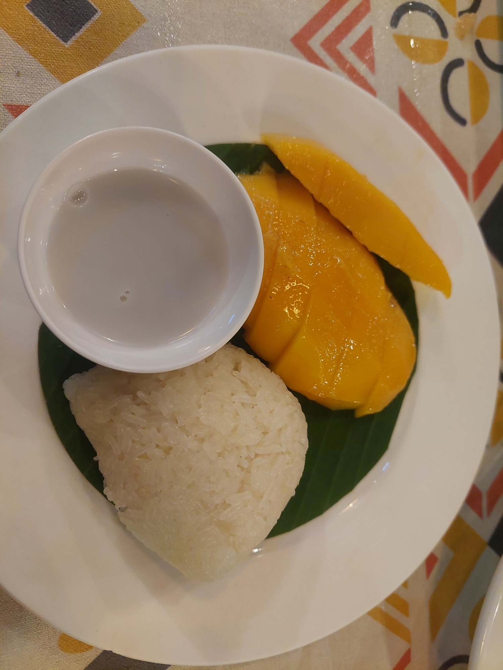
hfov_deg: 54.9
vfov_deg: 69.4
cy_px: 335
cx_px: 252
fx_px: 484
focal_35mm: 25
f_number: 1.8
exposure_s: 1/50
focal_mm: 5.23
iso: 500
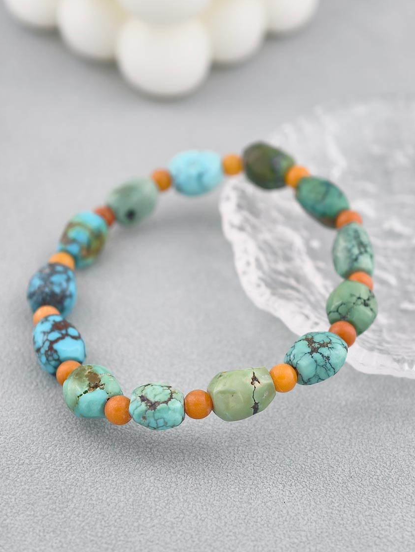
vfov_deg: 22.2
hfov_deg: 16.8
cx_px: 213
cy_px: 285
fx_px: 1404
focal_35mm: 88
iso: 125
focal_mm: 22.48
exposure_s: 1/160
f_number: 2.67
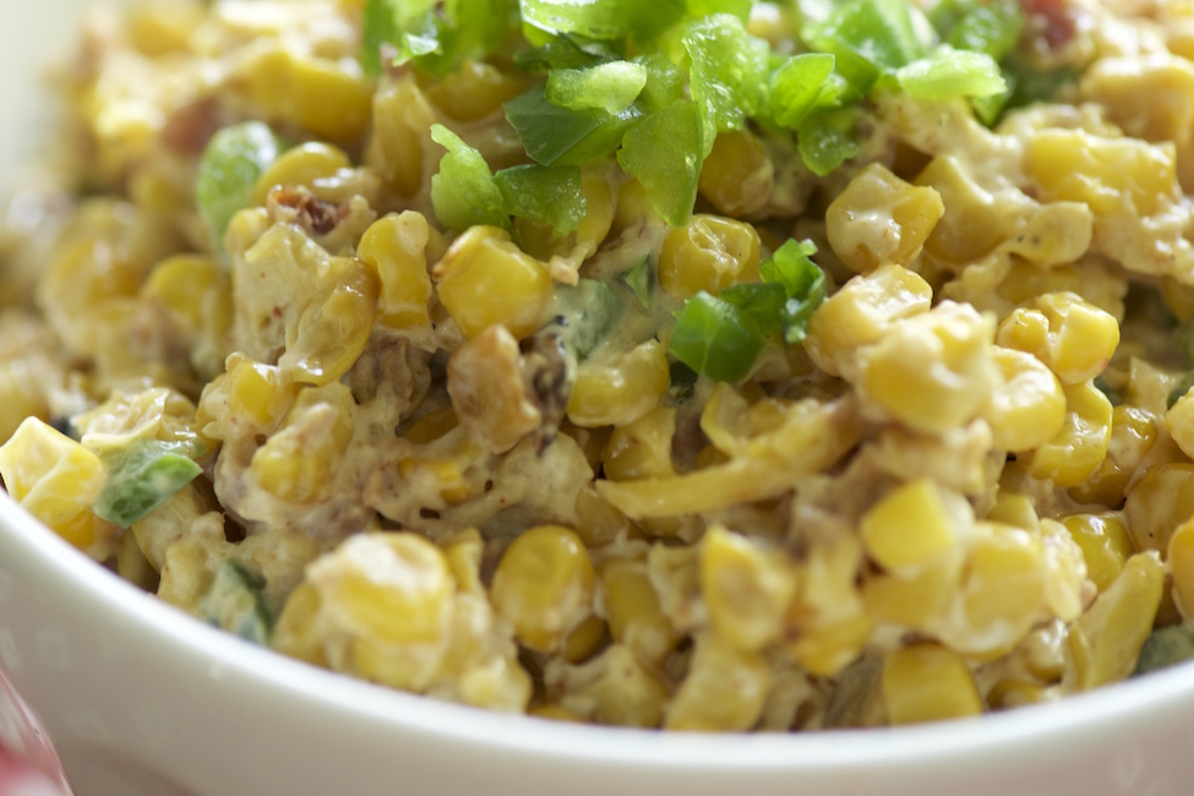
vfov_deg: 9.8
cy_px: 289
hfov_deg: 14.6
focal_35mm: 140
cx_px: 509
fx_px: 4643
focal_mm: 105
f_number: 5
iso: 560
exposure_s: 1/50
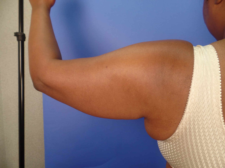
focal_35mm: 23
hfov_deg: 73.9
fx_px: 149
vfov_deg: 58.9
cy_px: 84
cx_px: 112
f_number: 3.2
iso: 80
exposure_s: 1/45
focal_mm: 4.1
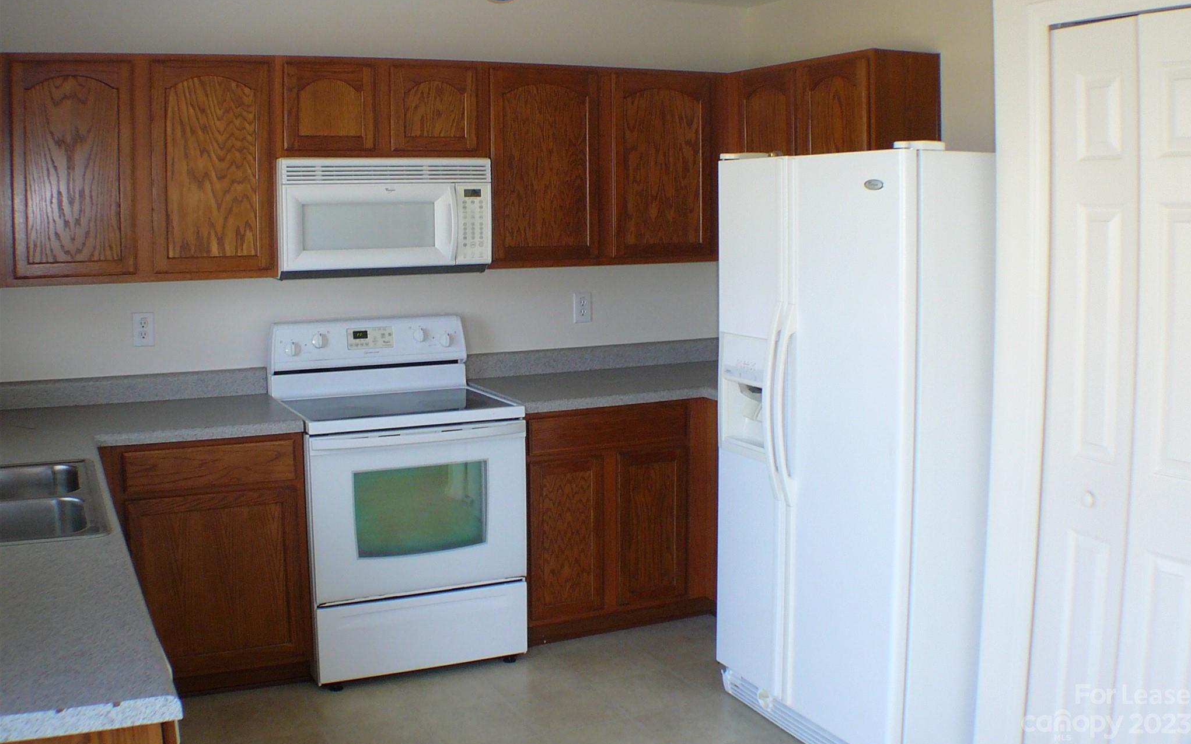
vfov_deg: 25.8
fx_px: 1623
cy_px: 304
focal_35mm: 50
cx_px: 597
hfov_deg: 40.3
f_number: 3.3
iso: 125
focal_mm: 7
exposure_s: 1/30
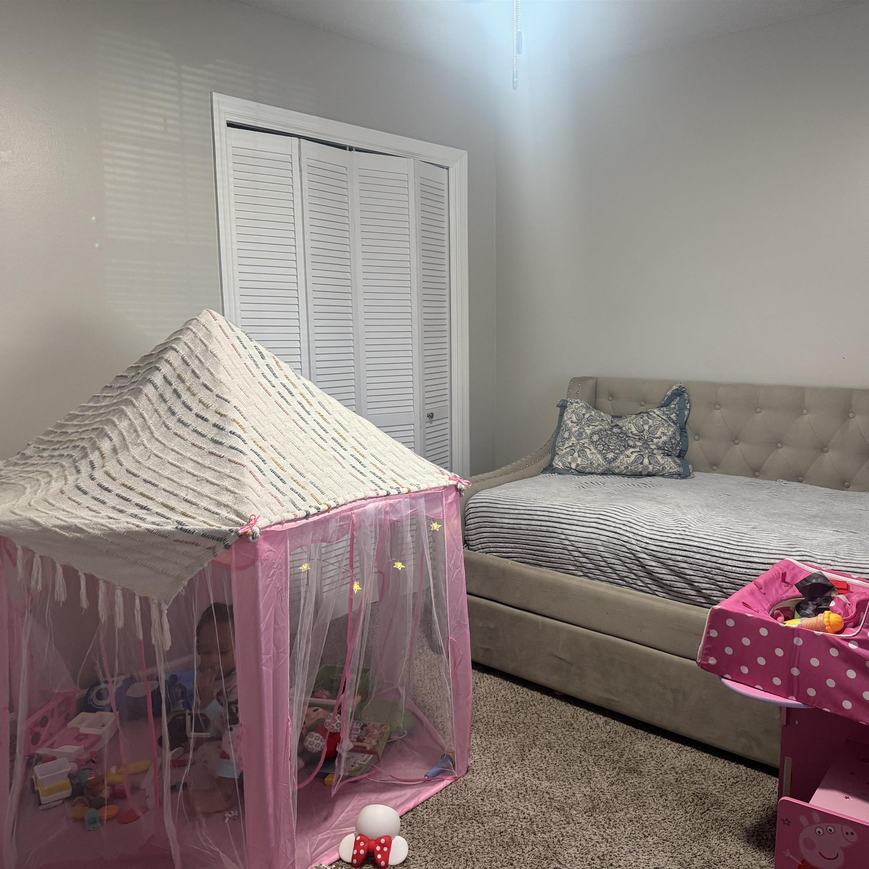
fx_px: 824
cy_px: 445
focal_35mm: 29
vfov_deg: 55.6
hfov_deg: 55.3
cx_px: 516
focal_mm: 6.76
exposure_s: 1/60
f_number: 1.78
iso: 320
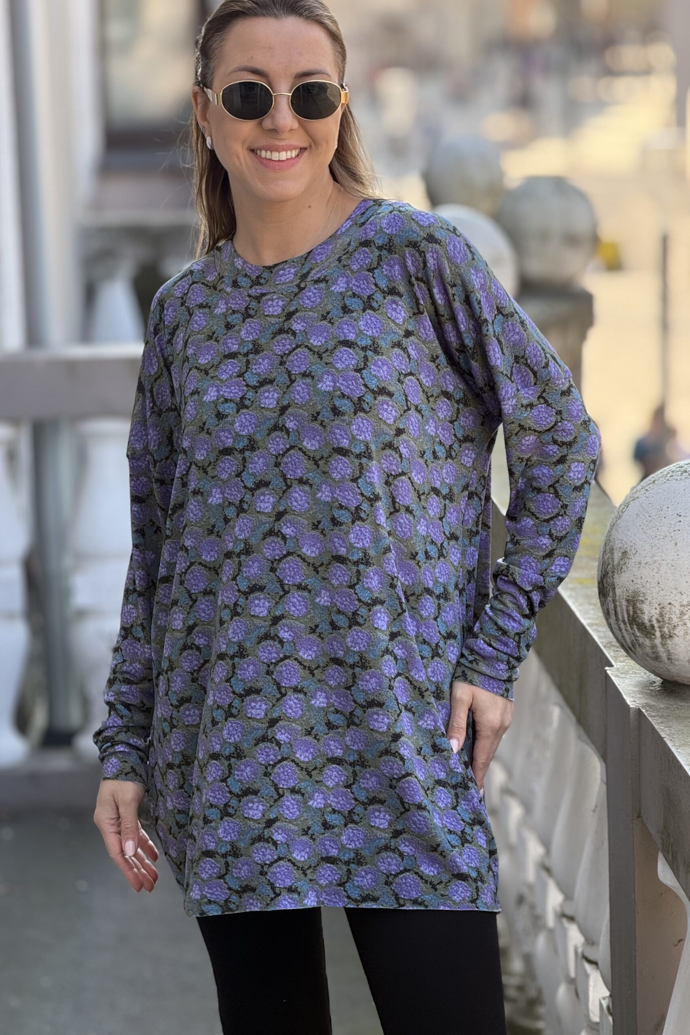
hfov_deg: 11.0
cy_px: 518
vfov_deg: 16.4
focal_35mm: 125
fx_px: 3593
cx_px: 327
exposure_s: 1/99
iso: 100
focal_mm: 15.66
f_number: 2.8
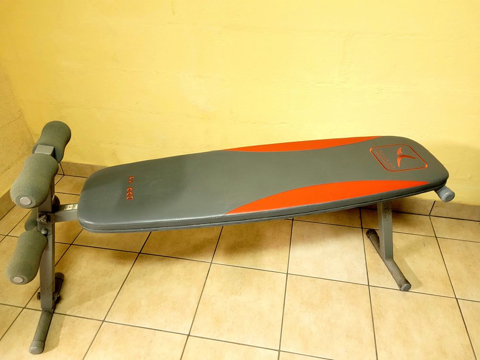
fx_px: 361
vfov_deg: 53.1
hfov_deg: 67.3
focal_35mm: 26
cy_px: 180
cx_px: 240
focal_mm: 5.4
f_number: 1.8
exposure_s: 1/50
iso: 400
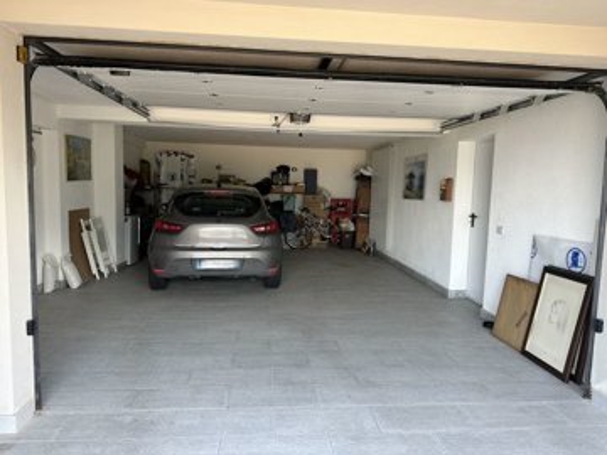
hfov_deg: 71.6
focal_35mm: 24
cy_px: 228
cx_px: 304
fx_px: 421
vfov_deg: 56.8
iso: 80
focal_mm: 6.86
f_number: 1.78
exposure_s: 1/121
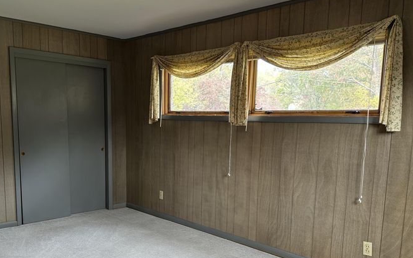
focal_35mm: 33
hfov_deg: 58.1
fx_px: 371
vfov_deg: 37.8
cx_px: 191
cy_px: 176
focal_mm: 6.86
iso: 80
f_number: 1.78
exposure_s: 1/120
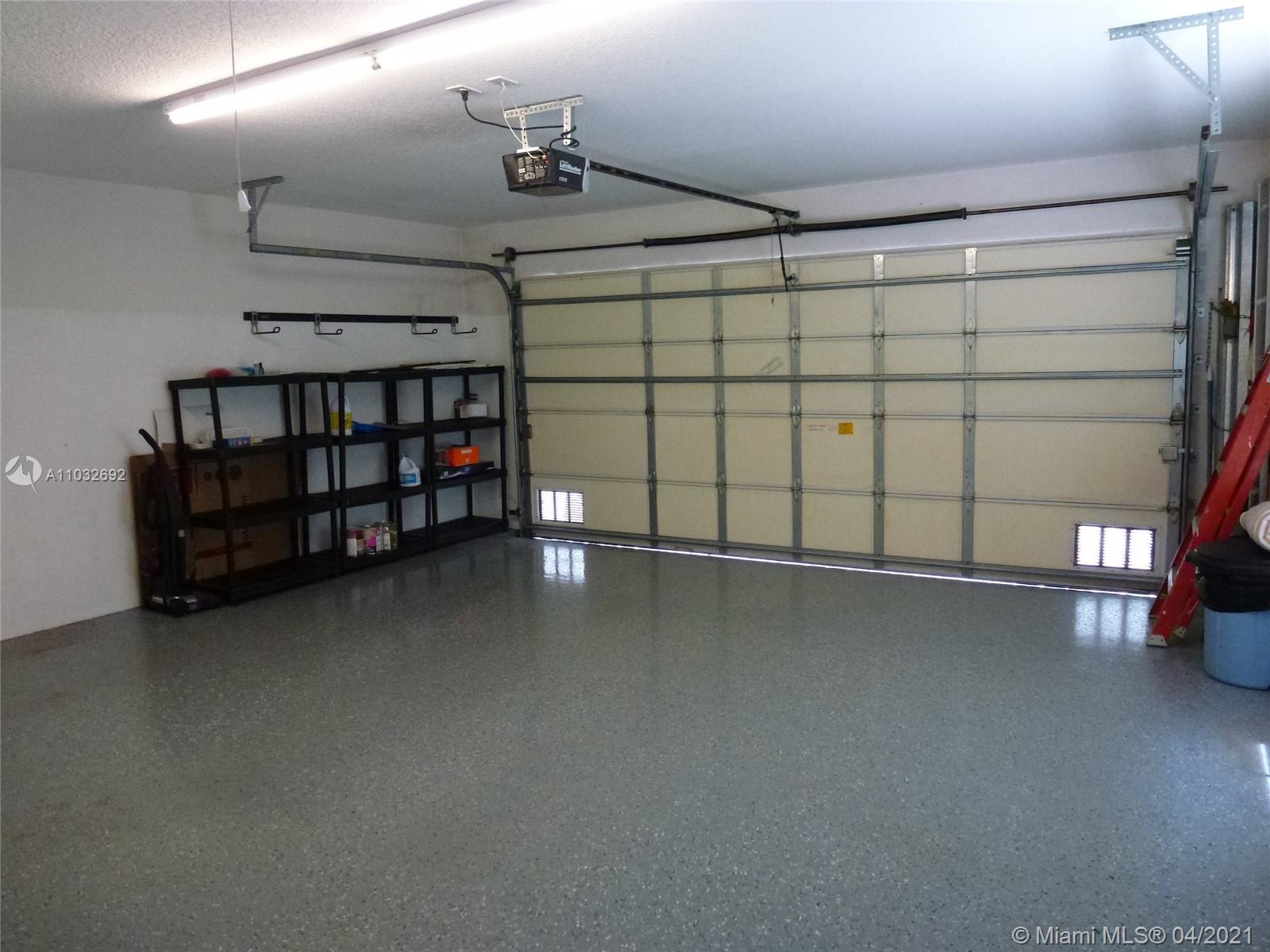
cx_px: 635
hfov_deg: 69.4
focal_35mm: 25
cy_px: 476
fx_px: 917
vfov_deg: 54.9
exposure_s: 1/40
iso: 400
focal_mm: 4.3
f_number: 3.3
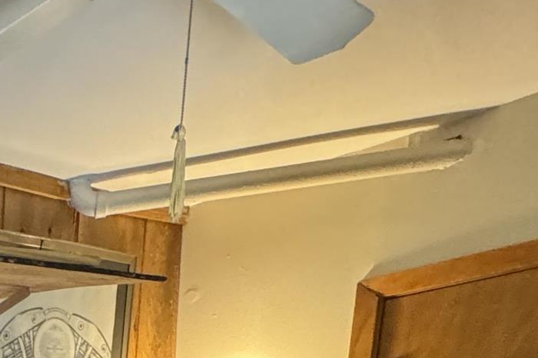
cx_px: -395
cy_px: 752
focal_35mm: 64
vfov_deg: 15.8
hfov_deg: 21.9
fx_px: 956
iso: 500
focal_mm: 2.22
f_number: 2.2
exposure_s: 1/60
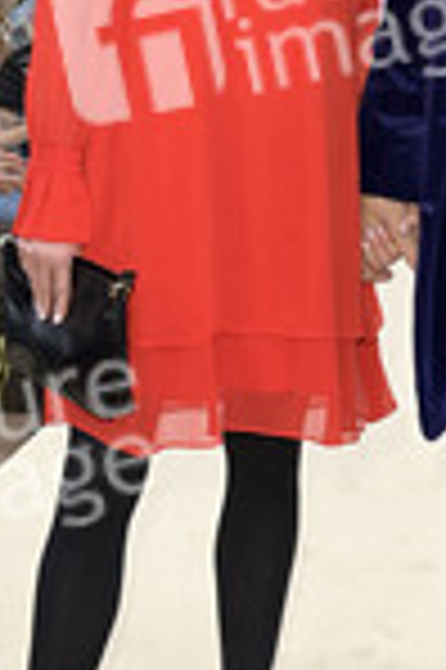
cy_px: 243
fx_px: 1900
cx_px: 414
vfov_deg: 20.0
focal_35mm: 102
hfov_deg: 13.3
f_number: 5.6
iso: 640
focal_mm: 38
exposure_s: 1/250
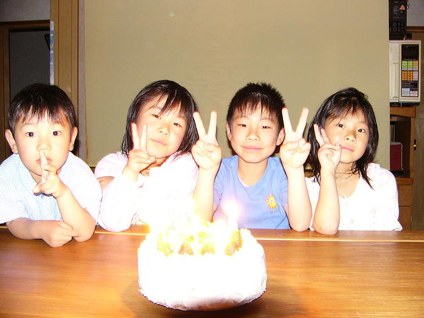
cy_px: 159
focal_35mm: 35
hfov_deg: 52.6
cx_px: 212
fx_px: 429
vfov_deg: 40.7
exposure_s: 1/1.6
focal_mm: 4.6
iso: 100
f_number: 2.8
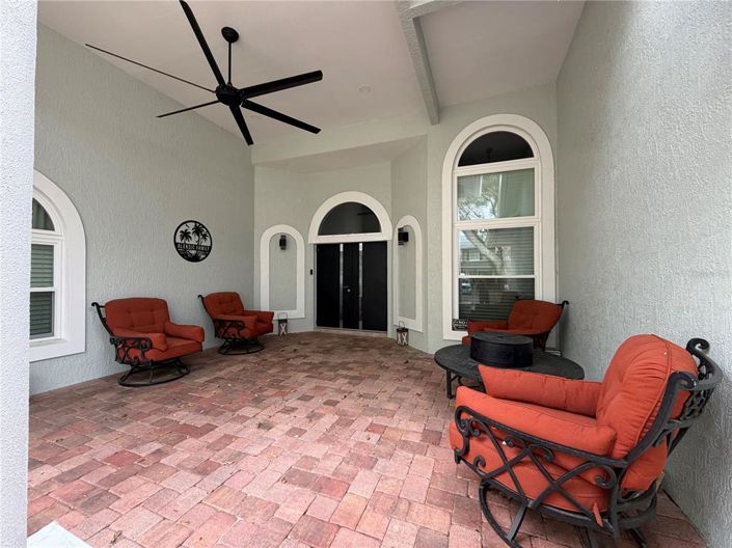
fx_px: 296
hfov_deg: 102.1
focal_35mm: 14
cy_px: 274
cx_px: 366
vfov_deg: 85.6
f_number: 2.2
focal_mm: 2.22
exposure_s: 1/121
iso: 125
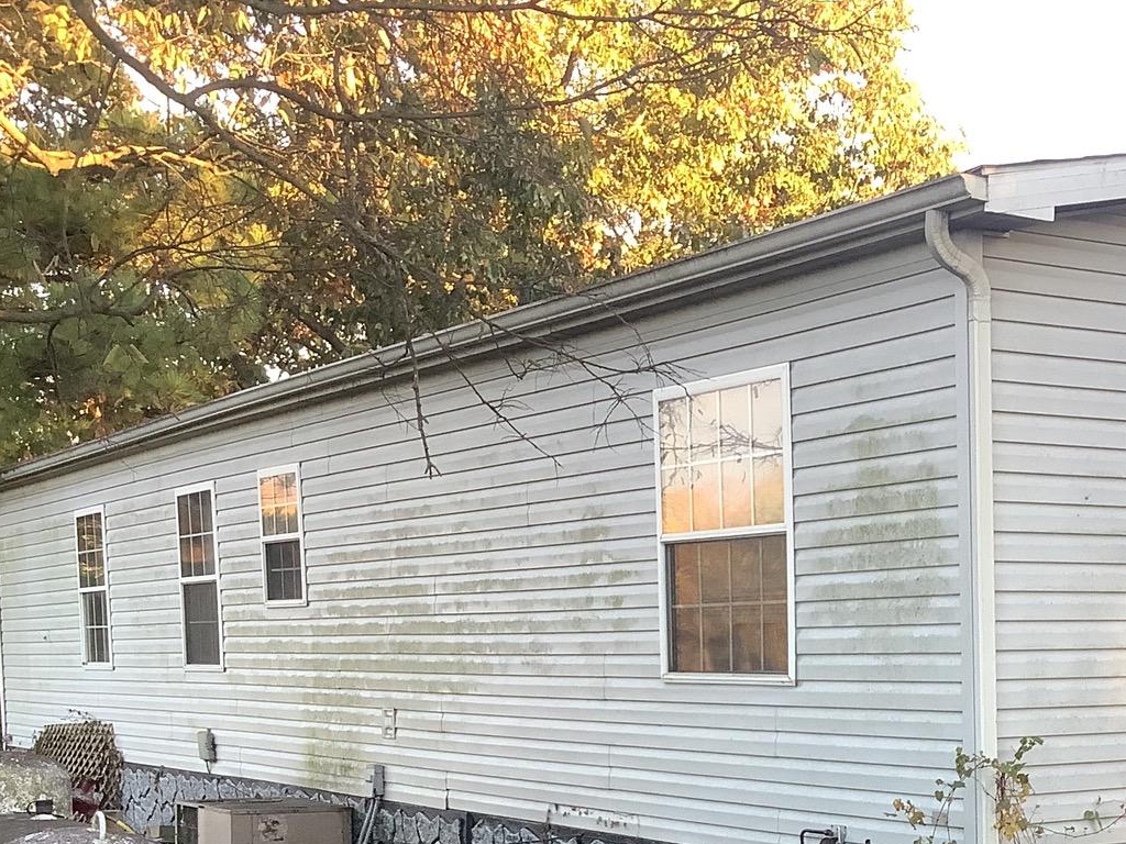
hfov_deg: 30.3
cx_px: 939
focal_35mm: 62
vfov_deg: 22.8
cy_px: 833
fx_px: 2017
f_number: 2.4
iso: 80
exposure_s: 1/100
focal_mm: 3.3
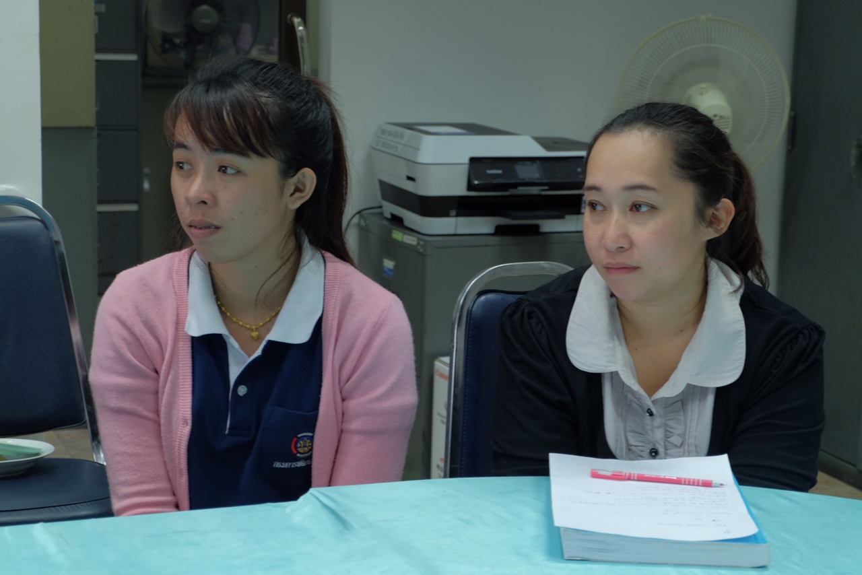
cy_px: 288
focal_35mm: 73
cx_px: 431
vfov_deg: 18.7
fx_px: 1748
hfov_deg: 27.7
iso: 320
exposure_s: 1/10
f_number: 5.6
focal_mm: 48.4
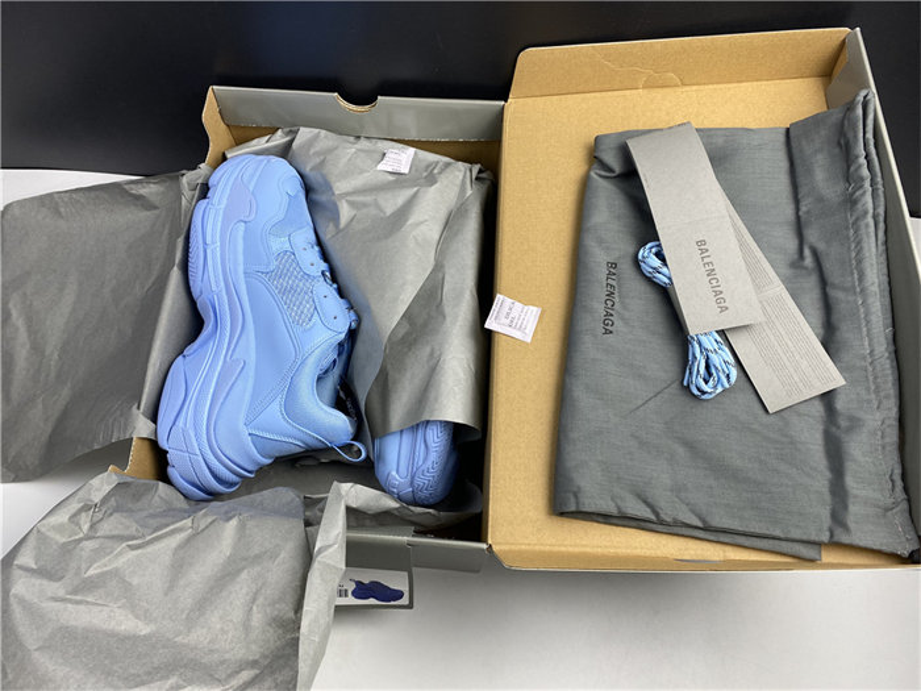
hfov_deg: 67.3
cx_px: 460
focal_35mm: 26
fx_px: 692
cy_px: 346
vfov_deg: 53.1
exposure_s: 1/100
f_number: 1.8
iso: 64
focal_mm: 4.25
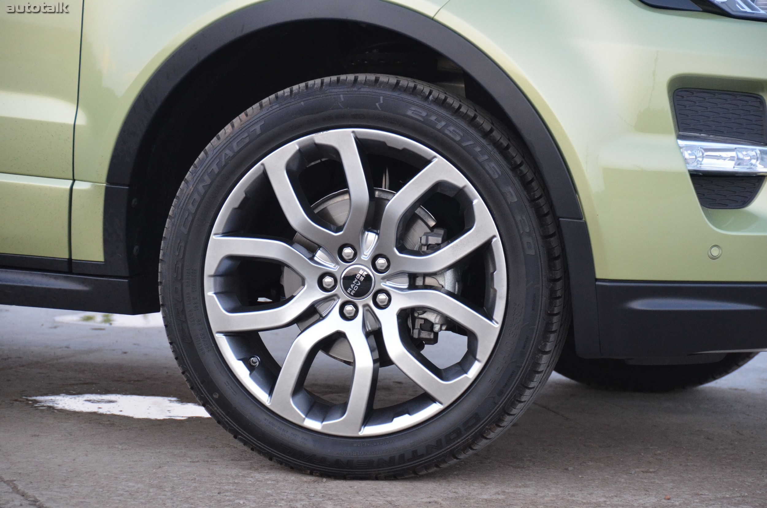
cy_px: 254
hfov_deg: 13.1
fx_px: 3349
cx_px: 384
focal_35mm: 158
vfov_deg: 8.7
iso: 1600
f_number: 5.3
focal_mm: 105
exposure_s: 1/160
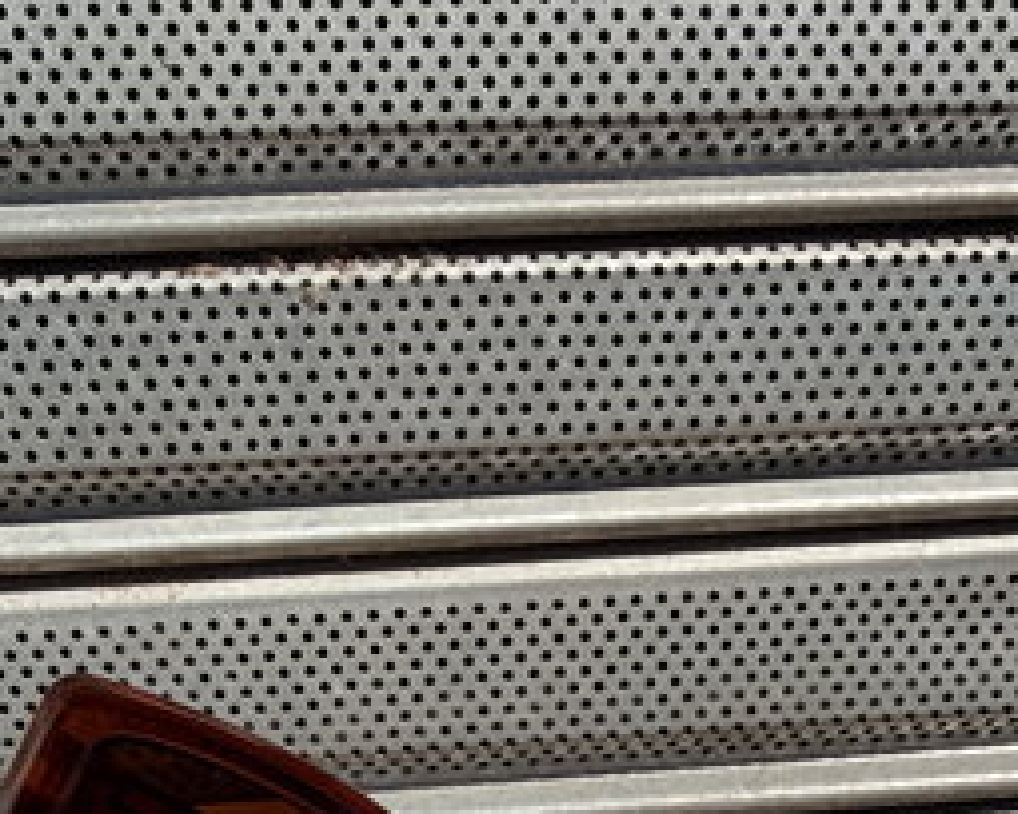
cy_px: 1059
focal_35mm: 49
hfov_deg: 38.0
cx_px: 443
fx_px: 1476
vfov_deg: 26.2
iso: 16
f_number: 2.2
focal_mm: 2.22
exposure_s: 1/879
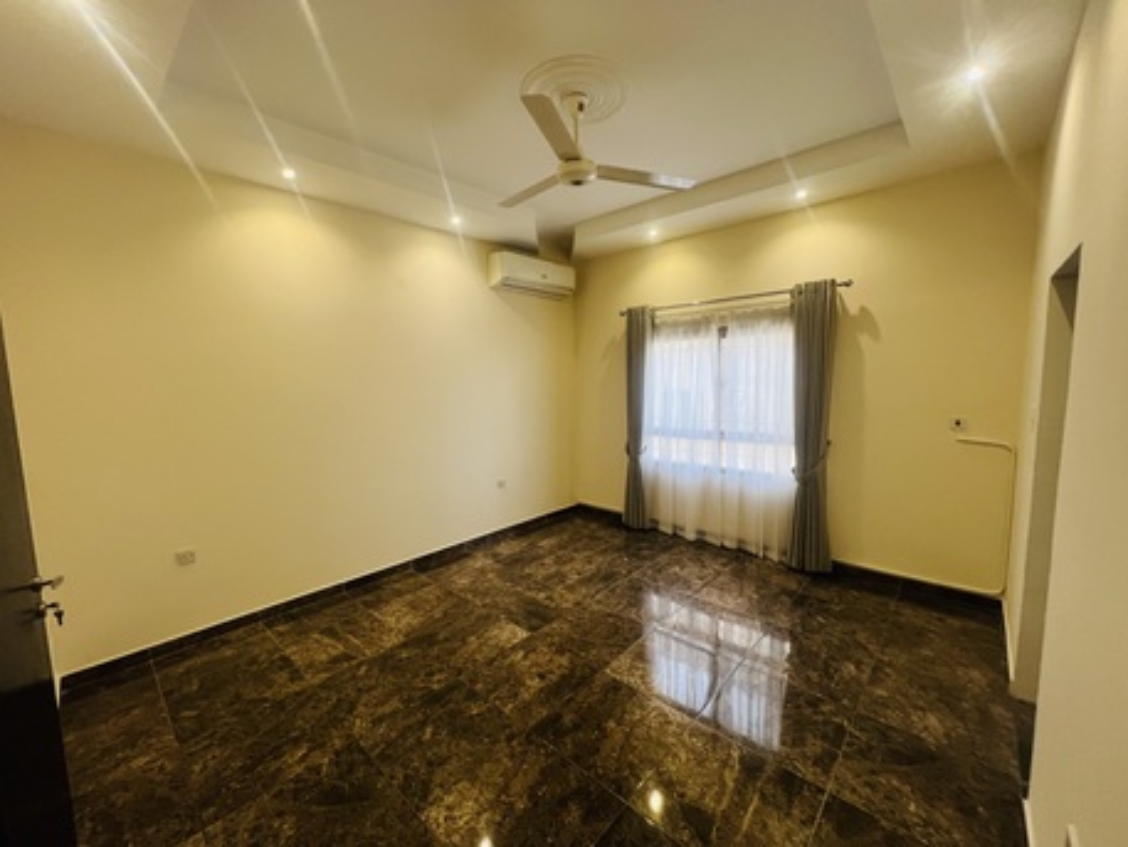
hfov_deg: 106.2
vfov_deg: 89.9
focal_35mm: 13
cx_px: 564
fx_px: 424
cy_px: 424
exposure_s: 1/50
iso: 125
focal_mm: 1.57
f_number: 1.8
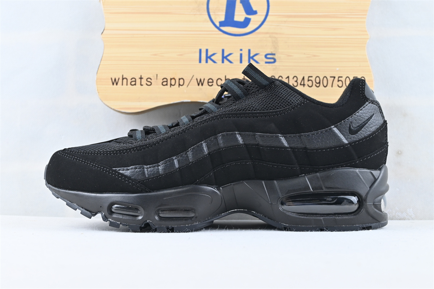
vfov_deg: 28.5
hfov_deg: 41.7
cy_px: 144
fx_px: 570
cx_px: 217
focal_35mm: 47
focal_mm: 31.5
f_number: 5
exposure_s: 1/60
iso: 320
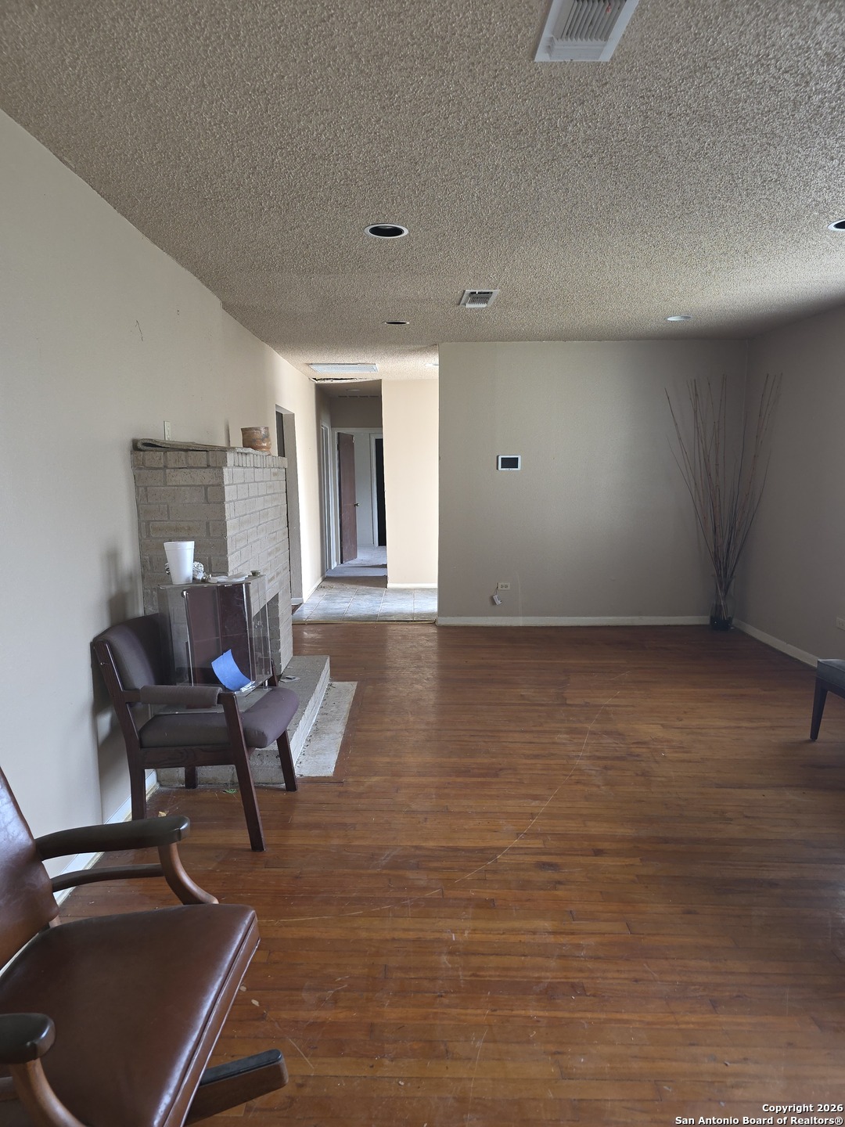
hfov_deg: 58.9
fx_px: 749
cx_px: 422
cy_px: 564
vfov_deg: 73.9
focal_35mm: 23
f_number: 1.7
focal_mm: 6.3
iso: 125
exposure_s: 1/24
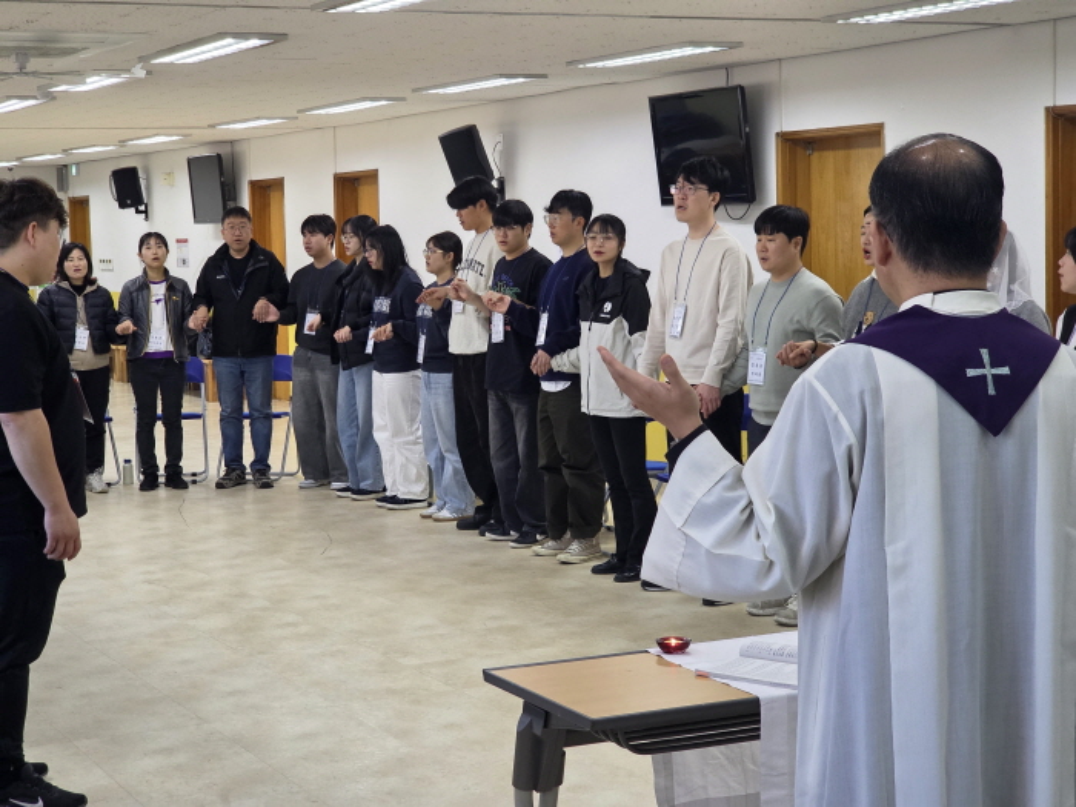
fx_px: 2145
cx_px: 538
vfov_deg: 21.3
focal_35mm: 69
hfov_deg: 28.2
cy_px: 404
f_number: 2.4
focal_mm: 7.9
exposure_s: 1/120
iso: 250
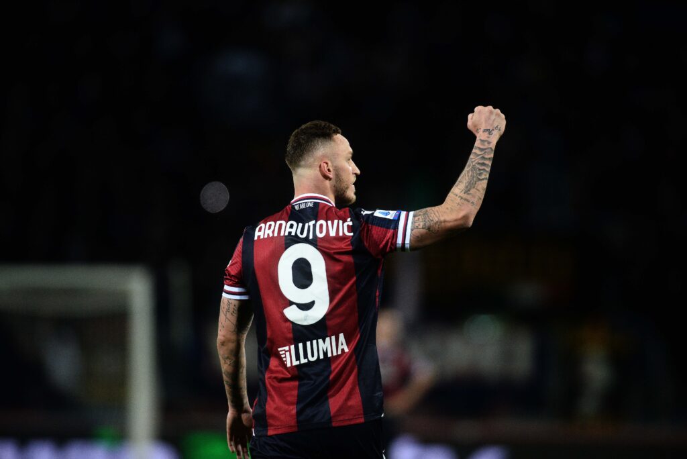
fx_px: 9547
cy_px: 230
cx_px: 344
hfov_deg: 4.1
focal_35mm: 500
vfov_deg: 2.8
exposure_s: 1/800
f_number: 4
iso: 4000
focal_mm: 500
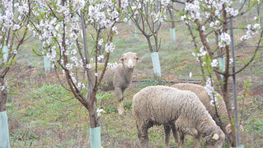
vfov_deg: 7.9
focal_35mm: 154
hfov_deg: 14.0
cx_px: 132
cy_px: 64
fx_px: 1074
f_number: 8
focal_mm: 98
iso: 400
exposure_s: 1/100
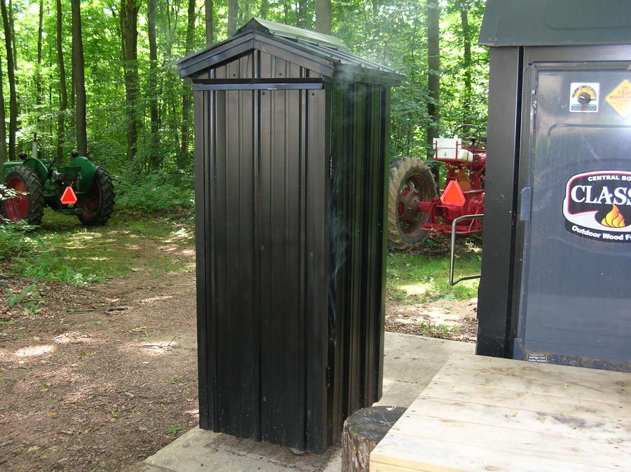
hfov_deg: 44.8
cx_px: 316
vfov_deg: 34.3
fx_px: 765
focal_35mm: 42
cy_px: 236
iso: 50
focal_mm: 6.9
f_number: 2.8
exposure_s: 1/30
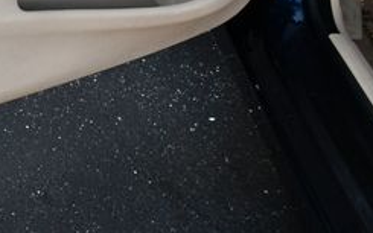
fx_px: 976
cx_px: -84
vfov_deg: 13.2
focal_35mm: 96
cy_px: -61
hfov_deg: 20.2
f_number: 4.5
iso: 400
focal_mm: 18
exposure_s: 1/250
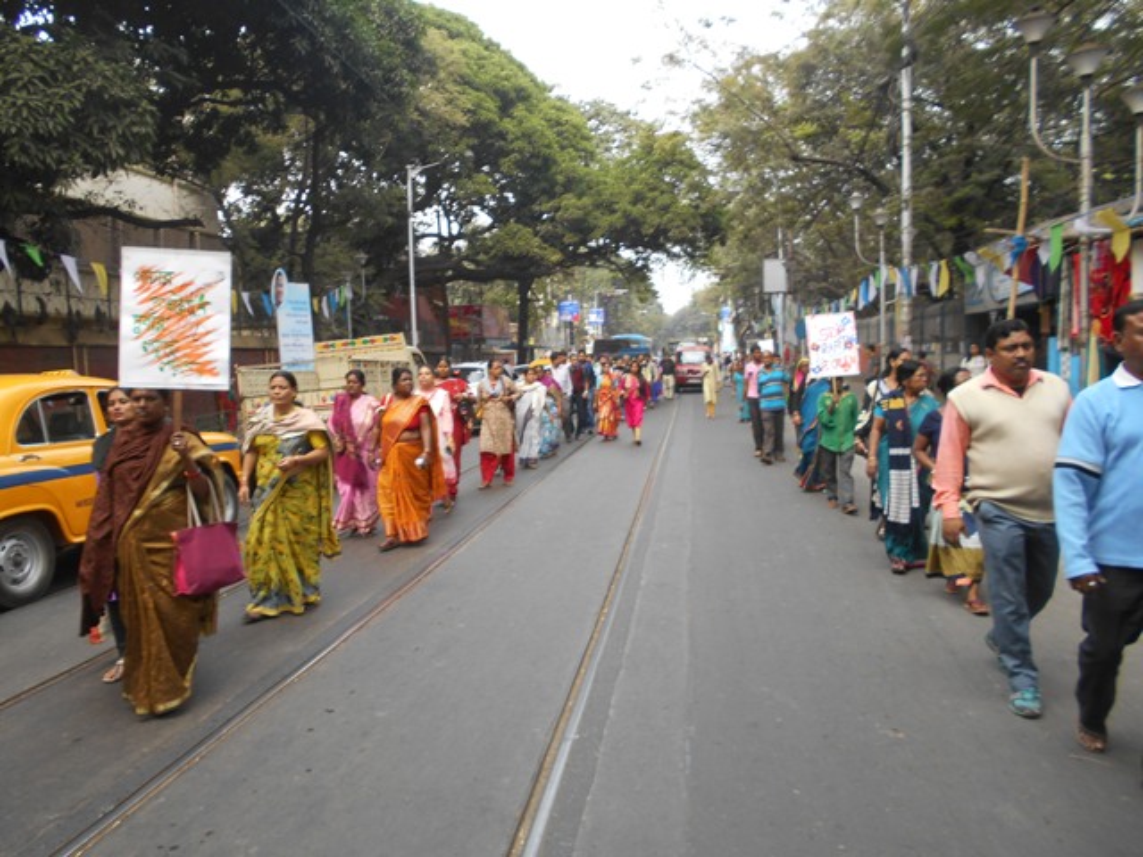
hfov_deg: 67.3
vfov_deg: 53.1
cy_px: 428
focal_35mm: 26
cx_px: 572
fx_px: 859
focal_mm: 4.6
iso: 80
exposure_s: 1/125
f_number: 3.2
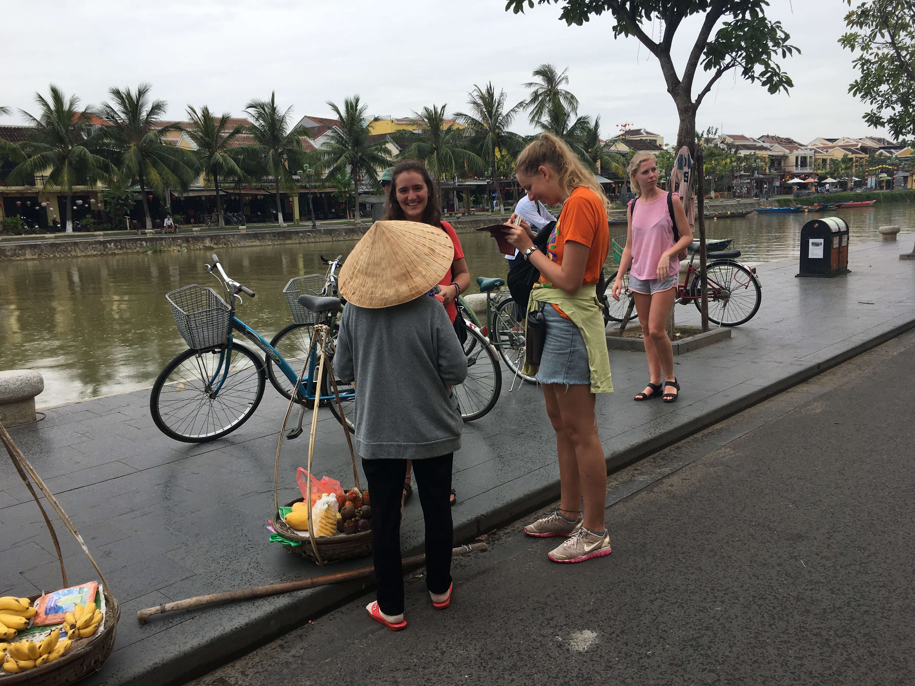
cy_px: 343
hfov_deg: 61.7
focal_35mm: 29
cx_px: 458
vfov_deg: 48.2
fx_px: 767
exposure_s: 1/1131
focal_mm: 4.15
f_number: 2.2
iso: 25
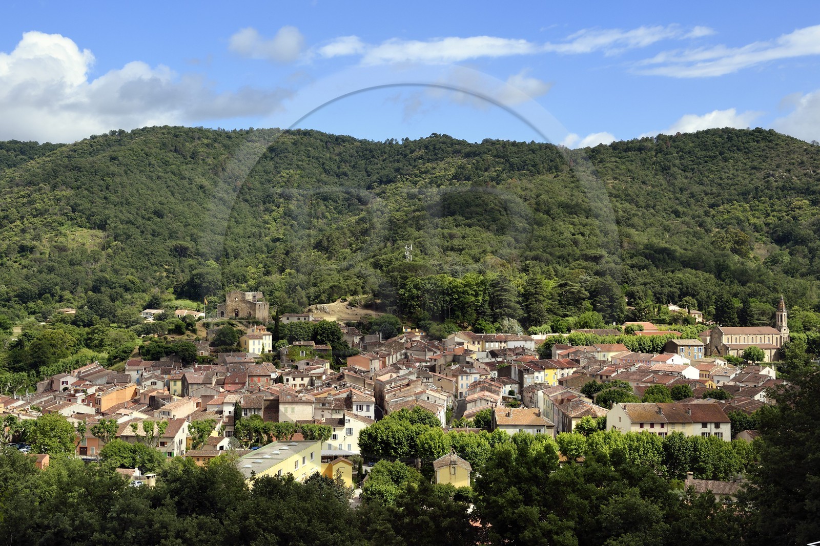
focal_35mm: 48
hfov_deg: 41.1
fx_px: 1093
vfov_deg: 28.1
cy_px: 273
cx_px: 410
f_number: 13
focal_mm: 48
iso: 200
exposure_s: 1/320
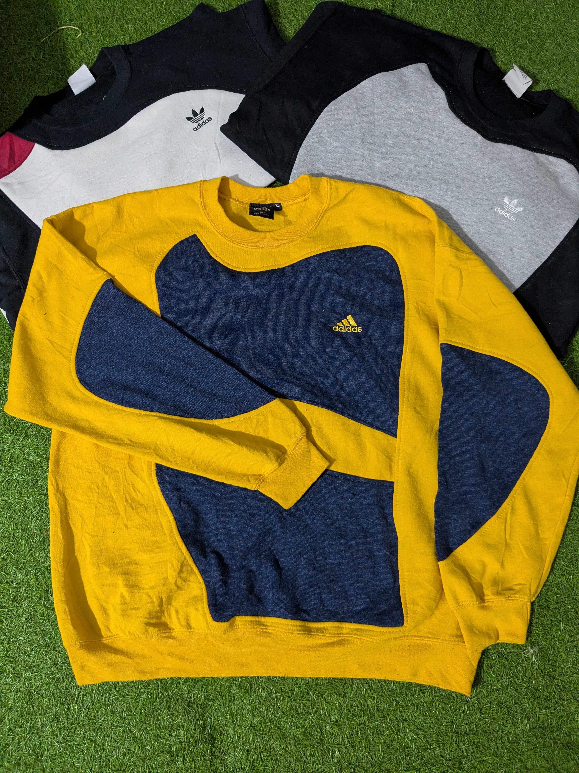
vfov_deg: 65.3
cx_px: 290
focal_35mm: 27
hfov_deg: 51.4
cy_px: 386
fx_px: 602
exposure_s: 1/25
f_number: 1.73
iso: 376
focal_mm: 4.38
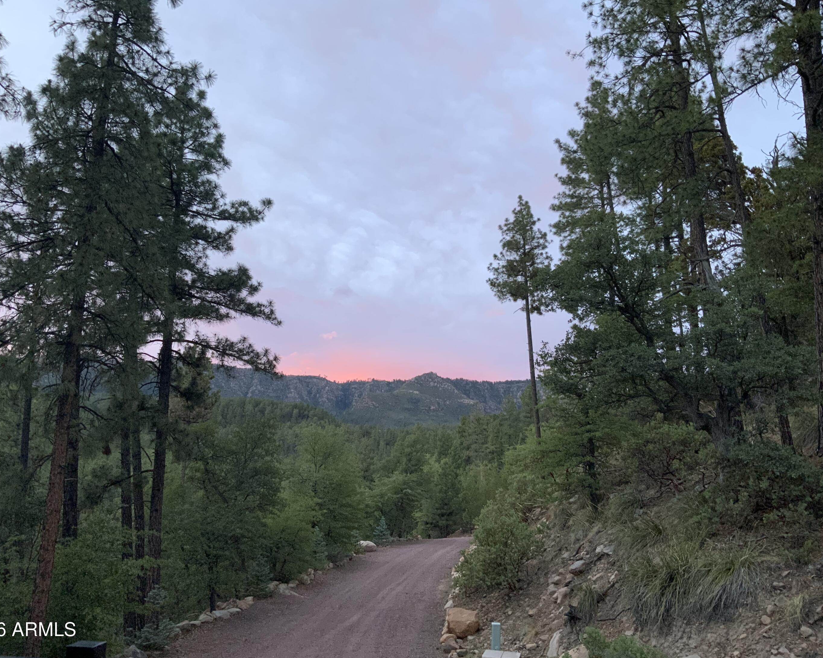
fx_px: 755
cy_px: 323
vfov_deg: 47.1
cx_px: 413
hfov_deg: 57.2
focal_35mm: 31
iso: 80
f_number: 1.8
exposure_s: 1/60
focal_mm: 3
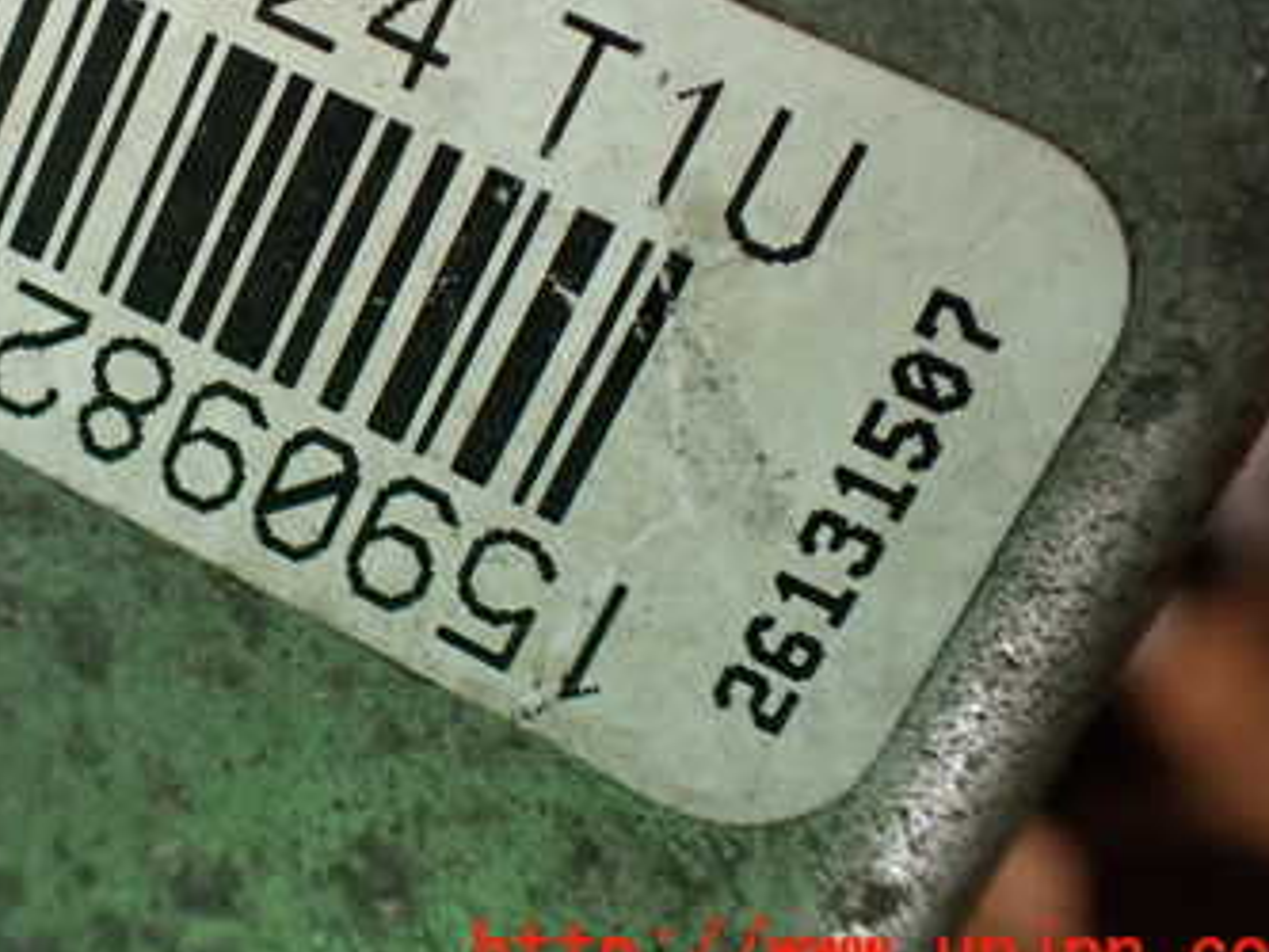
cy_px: 149
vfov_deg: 26.4
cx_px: 191
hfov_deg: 34.1
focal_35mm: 54
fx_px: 1980
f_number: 2.3
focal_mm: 5.4
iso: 200
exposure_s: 1/125
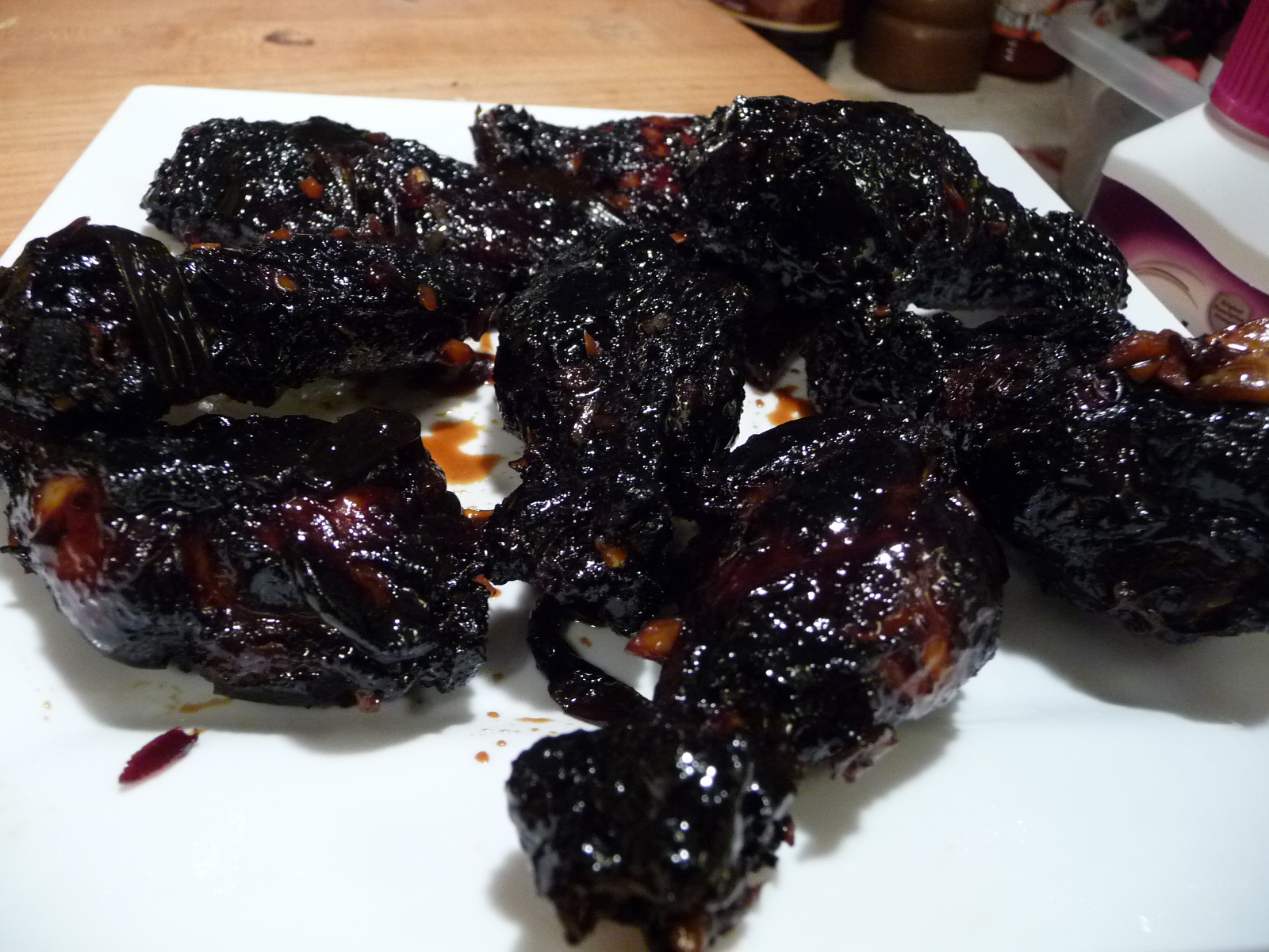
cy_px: 476
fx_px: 1026
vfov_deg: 49.7
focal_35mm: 28
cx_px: 634
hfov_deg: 63.4
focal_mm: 4.7
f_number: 3.3
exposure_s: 1/8
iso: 400
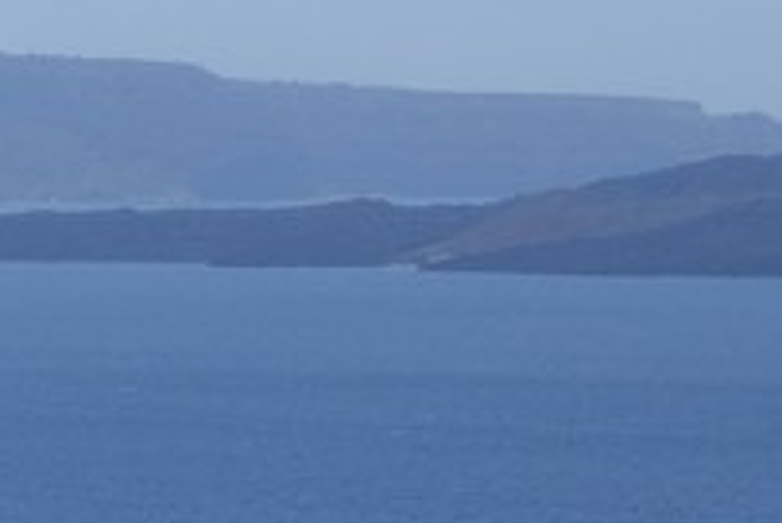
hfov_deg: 6.5
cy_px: 2026
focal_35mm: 301
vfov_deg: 4.3
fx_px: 6543
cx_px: -1202
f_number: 13
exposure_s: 1/200
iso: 100
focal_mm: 38
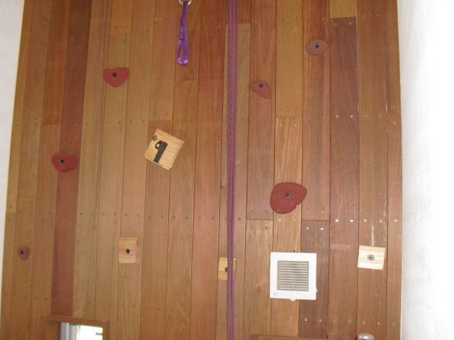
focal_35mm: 39
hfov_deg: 47.9
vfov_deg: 36.8
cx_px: 227
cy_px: 170
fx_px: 511
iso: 200
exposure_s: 1/60
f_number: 3.1
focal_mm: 6.3
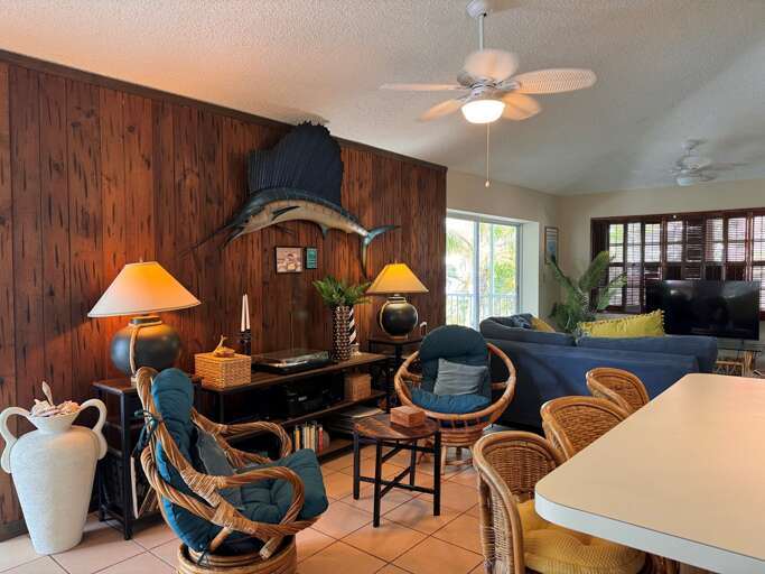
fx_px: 530
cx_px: 382
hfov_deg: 71.6
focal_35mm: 24
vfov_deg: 56.8
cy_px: 287
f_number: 1.78
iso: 200
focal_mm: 6.86
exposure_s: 1/60
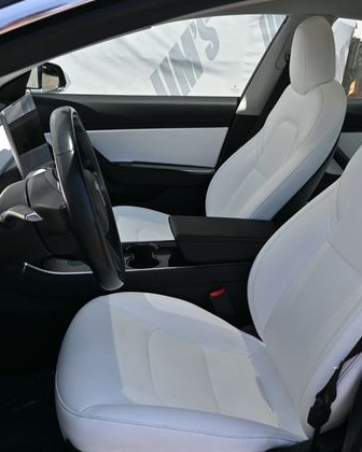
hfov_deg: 36.7
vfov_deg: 45.1
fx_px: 545
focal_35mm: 41
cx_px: 204
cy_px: 228
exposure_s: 1/250
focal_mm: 19
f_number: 5.6
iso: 160
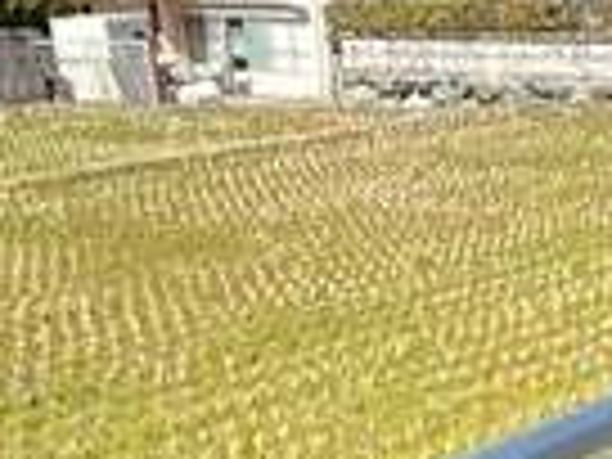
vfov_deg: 19.2
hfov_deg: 28.6
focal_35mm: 66
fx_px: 1167
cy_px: 706
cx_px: 504
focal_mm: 2.22
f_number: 2.2
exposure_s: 1/479
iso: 40
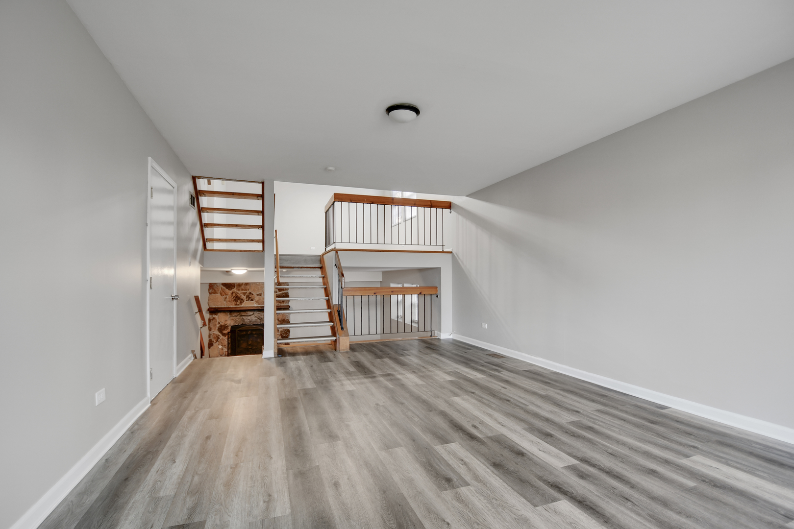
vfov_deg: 77.3
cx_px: 397
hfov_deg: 100.4
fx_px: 331
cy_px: 264
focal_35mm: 15
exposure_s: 1/320
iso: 200
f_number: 3.5
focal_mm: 10
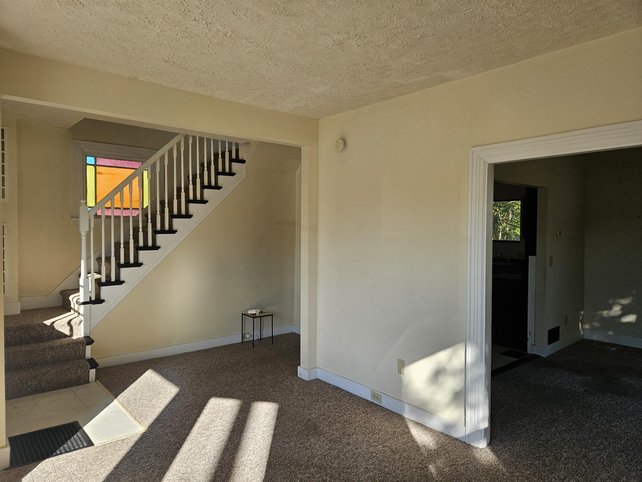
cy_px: 241
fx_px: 427
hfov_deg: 73.9
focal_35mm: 23
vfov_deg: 58.9
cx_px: 321
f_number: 1.8
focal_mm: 5.4
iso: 80
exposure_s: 1/719
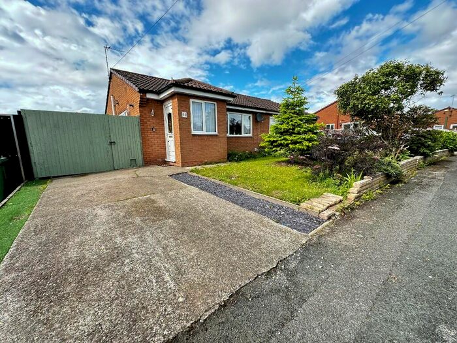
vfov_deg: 85.7
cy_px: 172
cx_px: 228
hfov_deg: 102.1
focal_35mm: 14
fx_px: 185
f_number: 2.2
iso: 40
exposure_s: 1/379
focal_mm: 2.22
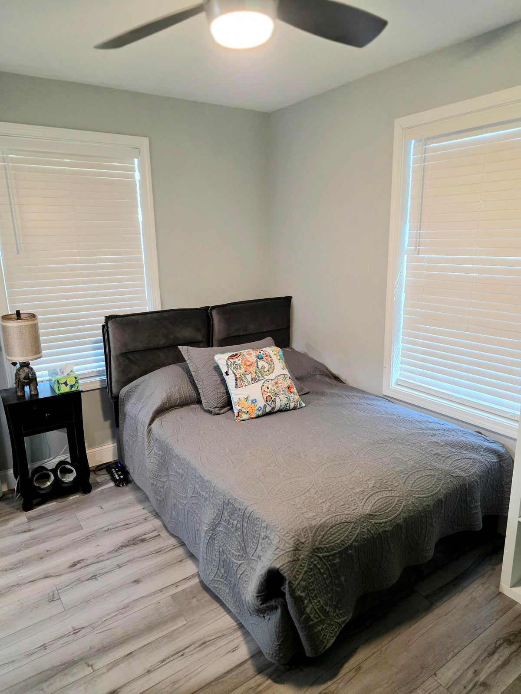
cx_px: 260
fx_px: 462
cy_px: 347
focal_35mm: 23
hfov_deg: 58.9
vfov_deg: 73.9
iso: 640
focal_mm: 6.3
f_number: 1.7
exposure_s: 1/120
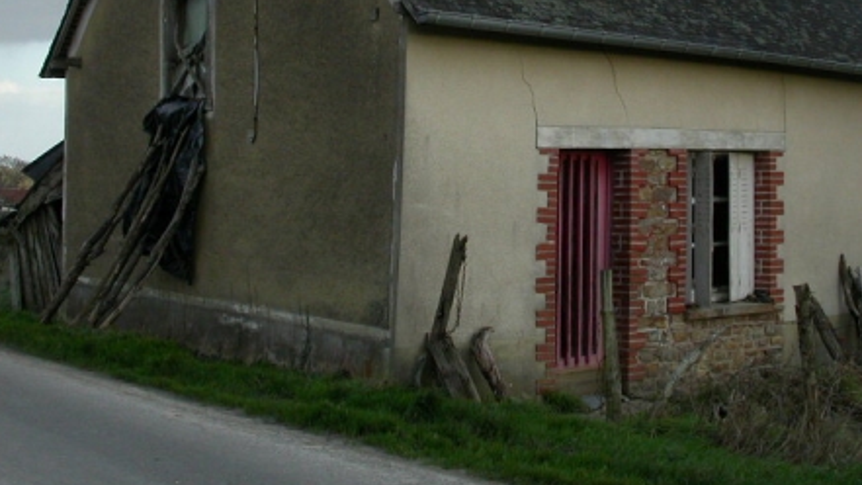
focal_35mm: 64
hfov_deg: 32.8
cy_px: 74
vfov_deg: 18.6
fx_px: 1463
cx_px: 504
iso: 100
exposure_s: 1/215
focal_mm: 7.85
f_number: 5.3
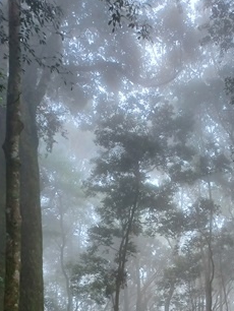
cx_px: 182
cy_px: 291
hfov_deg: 29.1
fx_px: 441
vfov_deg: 36.1
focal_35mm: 49
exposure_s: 1/59
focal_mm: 4.6
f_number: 1.8
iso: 125
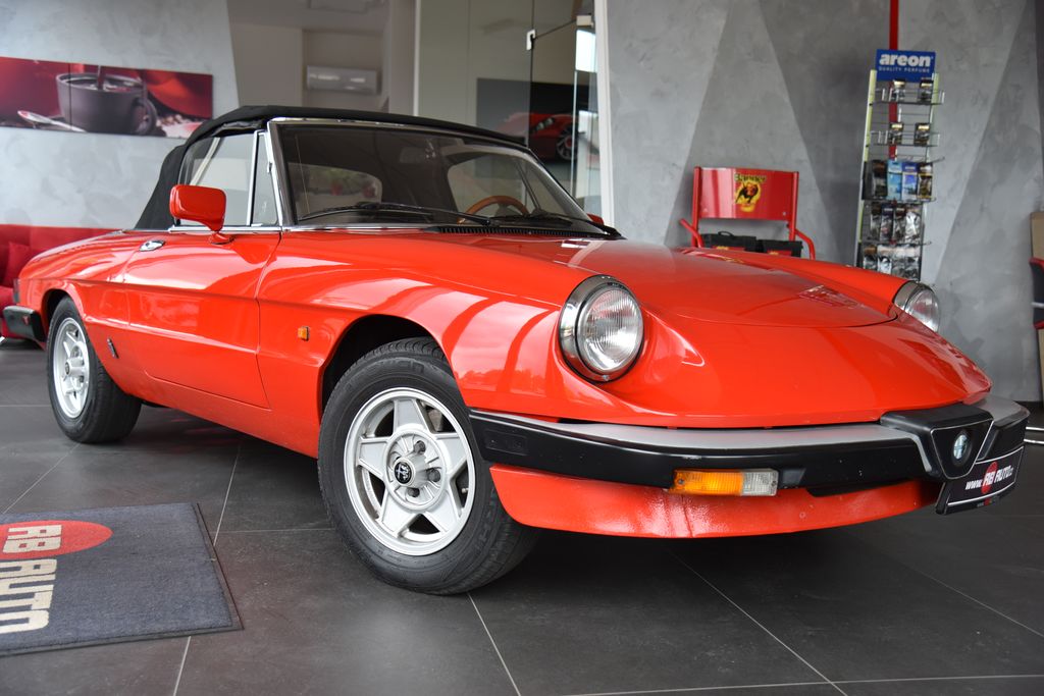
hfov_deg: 50.7
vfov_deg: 35.1
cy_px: 348
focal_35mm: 38
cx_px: 522
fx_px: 1102
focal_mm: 38
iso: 500
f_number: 4
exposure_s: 1/60
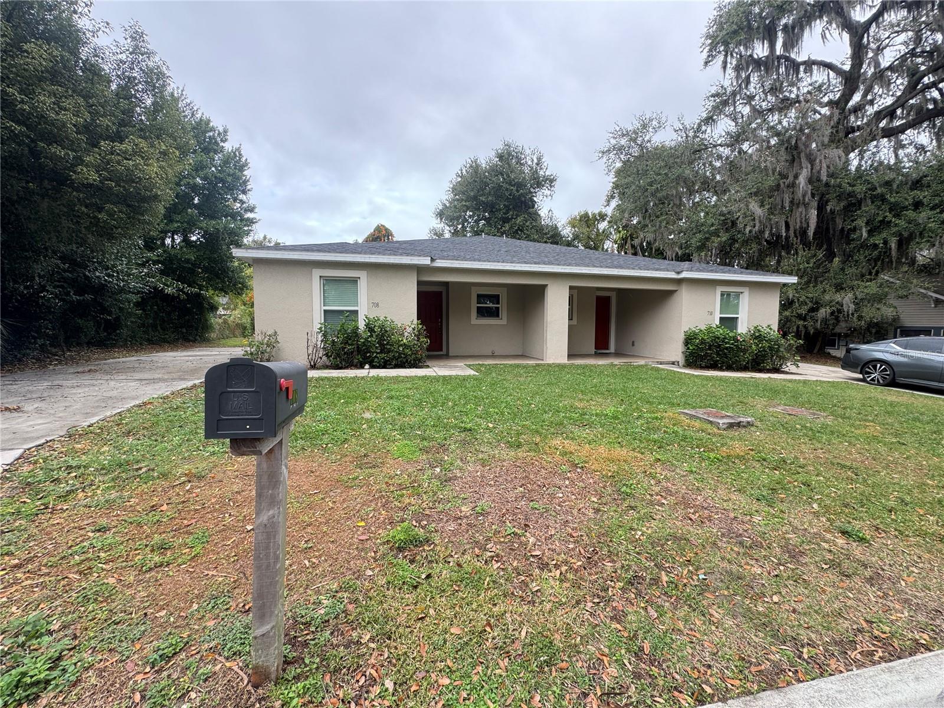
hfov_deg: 102.1
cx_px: 472
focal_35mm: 14
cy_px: 354
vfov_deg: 85.7
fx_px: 382
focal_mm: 2.22
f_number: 2.2
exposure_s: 1/180
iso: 40
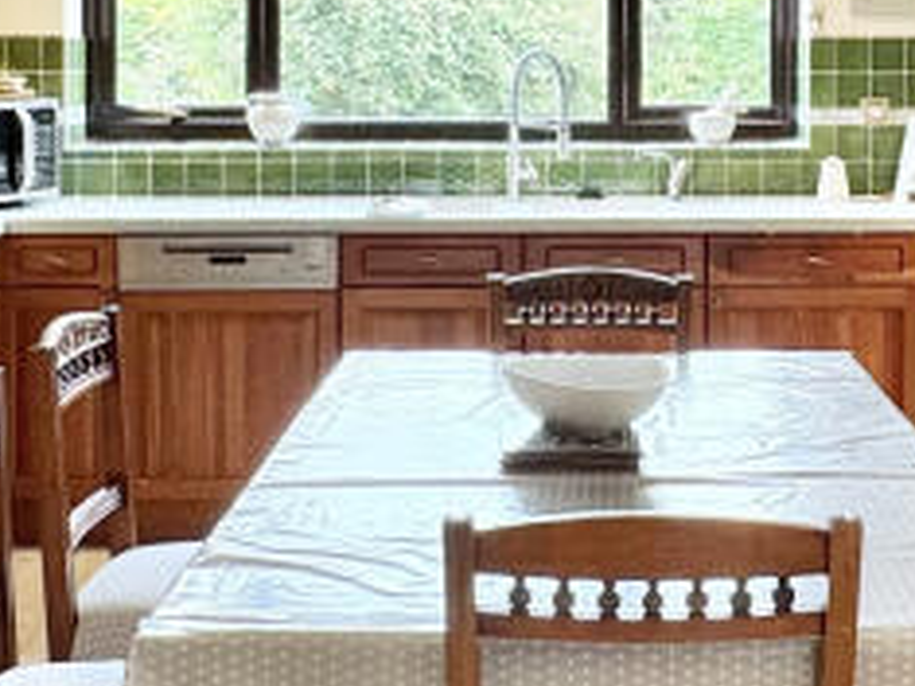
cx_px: 561
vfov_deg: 23.3
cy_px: 62
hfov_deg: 31.6
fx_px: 1612
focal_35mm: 61
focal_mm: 2.22
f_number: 2.2
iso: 100
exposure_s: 1/100
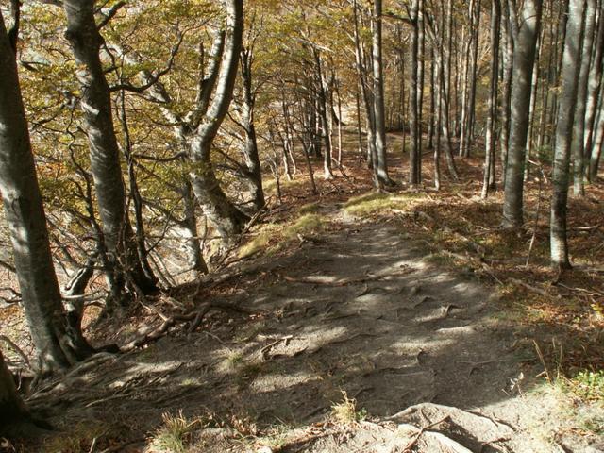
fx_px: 611
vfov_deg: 40.7
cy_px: 226
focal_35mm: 35
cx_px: 302
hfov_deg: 52.6
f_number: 4.5
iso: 50
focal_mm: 5.86
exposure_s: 1/40
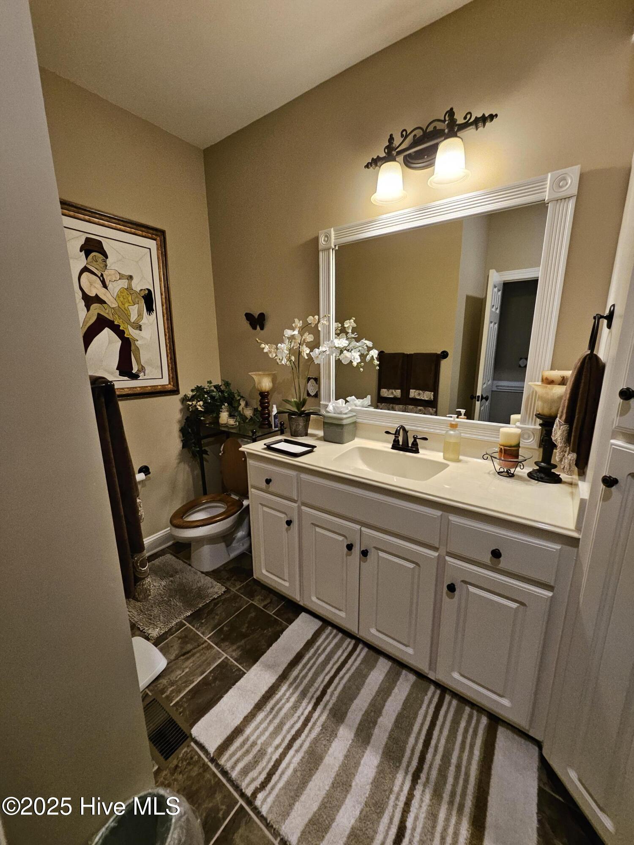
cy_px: 422
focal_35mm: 13
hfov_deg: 89.9
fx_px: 317
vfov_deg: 106.2
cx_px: 317
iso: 200
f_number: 2.2
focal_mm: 1.74
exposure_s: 1/60
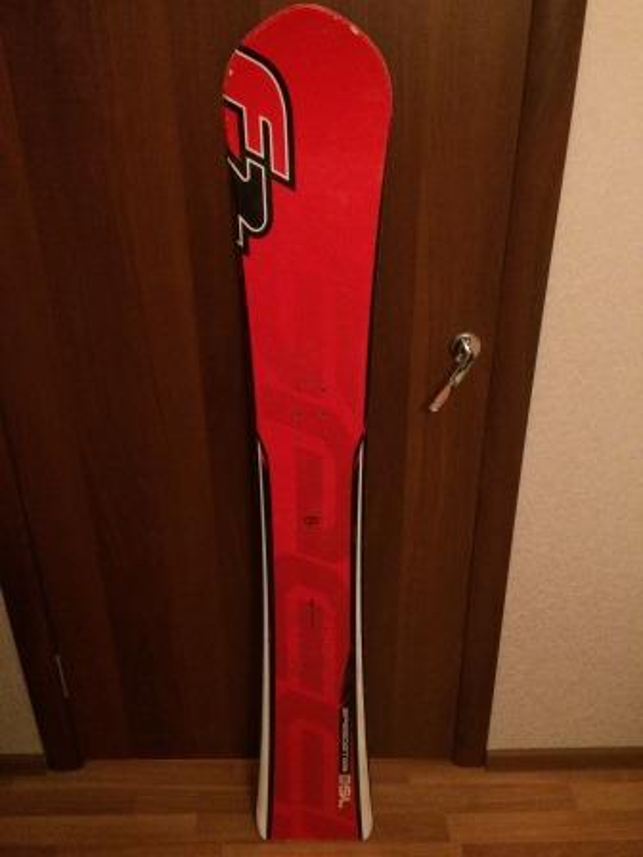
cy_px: 428
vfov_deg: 61.7
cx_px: 322
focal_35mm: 29
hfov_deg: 48.2
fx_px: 718
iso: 500
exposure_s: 1/17
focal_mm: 4.15
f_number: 2.2
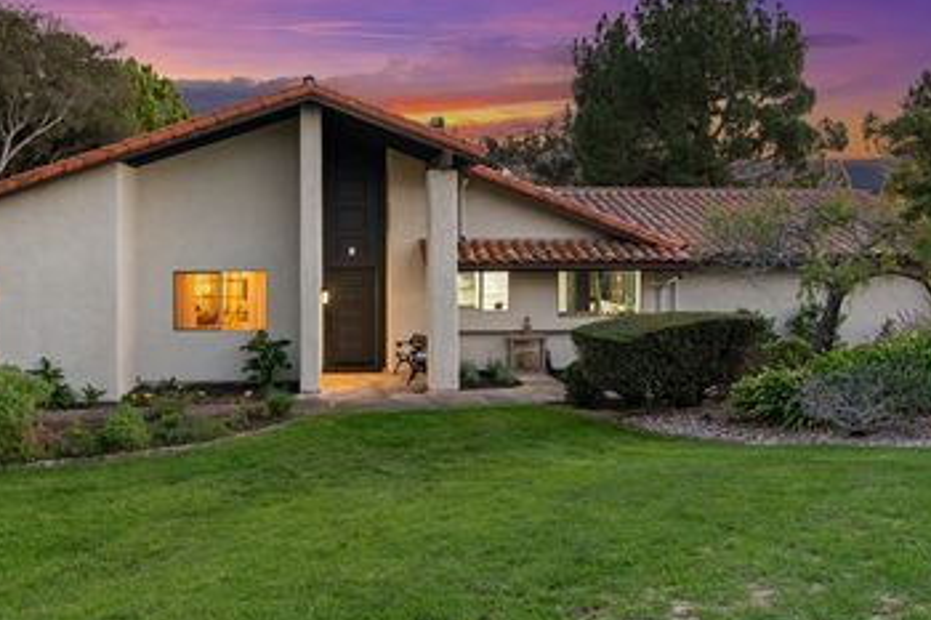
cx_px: 388
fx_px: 775
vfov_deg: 43.3
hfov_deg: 61.6
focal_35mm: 30
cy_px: 241
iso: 1000
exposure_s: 1/1.25
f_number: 8
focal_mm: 21
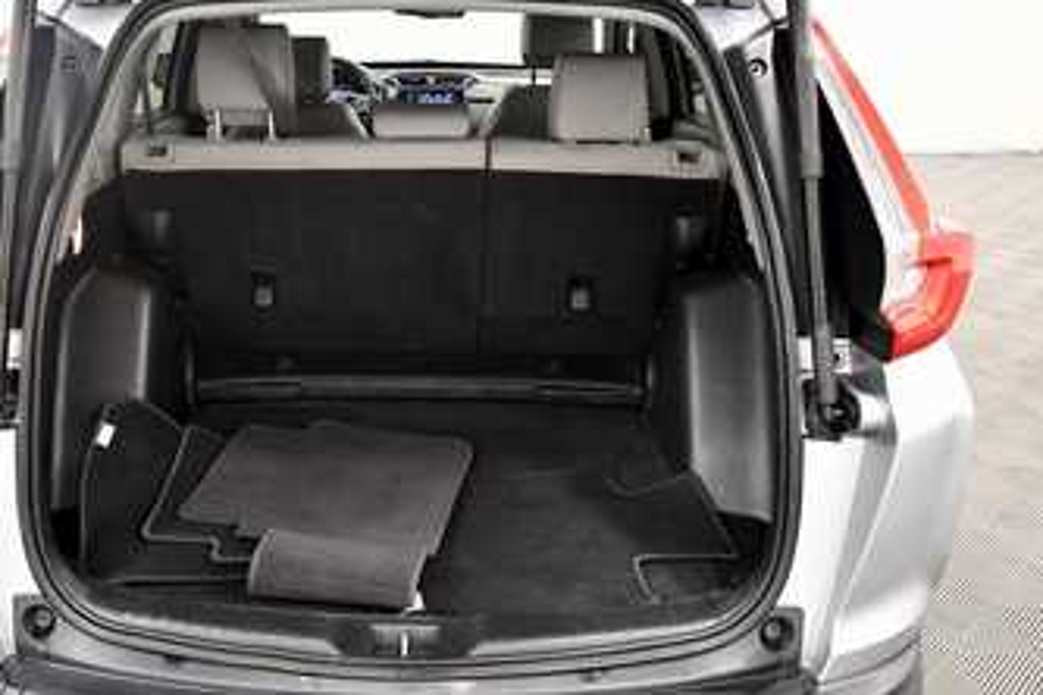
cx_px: 426
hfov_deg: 52.8
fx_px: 1043
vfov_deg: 36.9
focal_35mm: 36
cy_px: 371
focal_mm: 20
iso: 3200
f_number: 5.6
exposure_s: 1/80
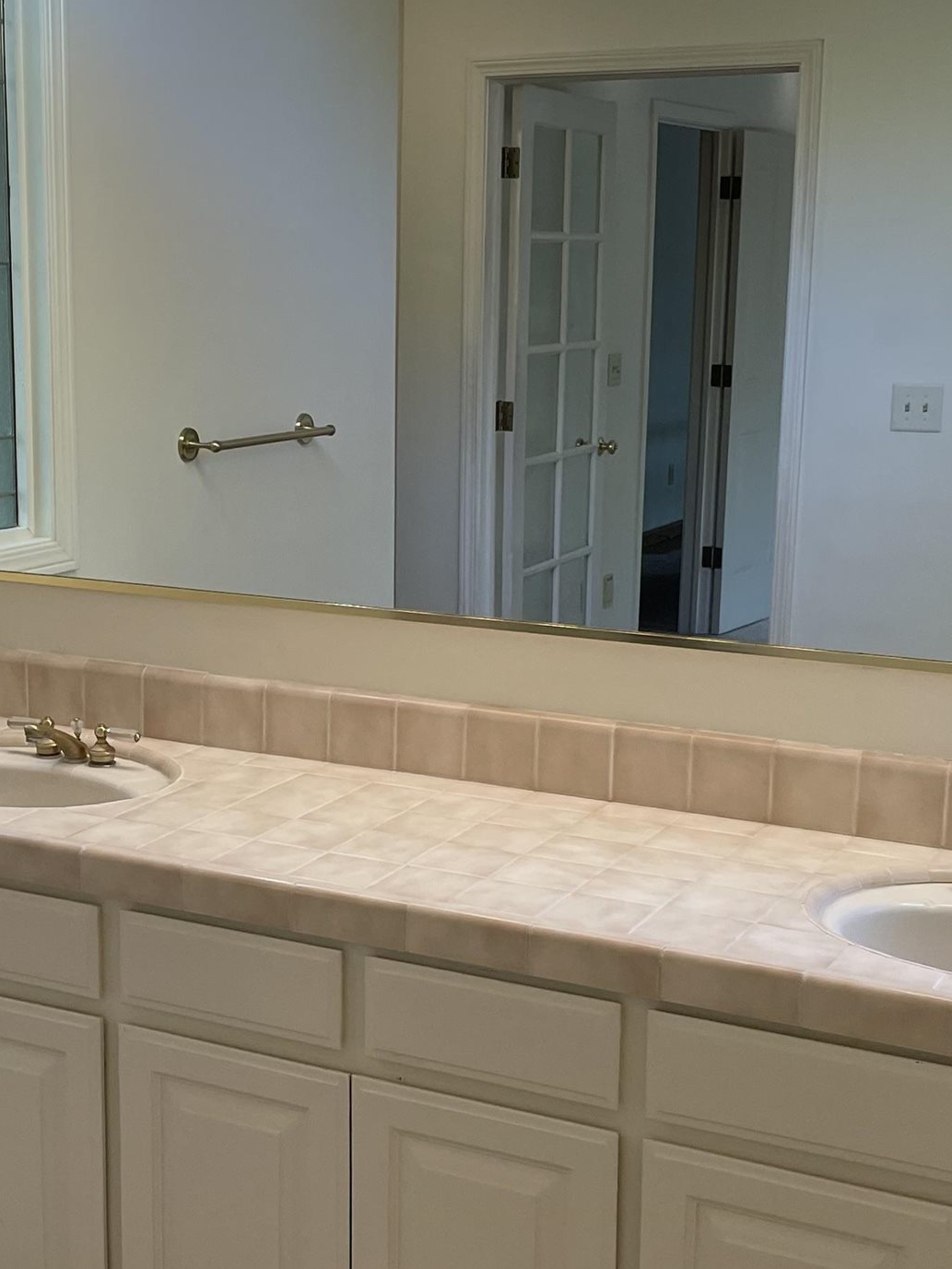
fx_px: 2126
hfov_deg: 25.1
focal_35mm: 58
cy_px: 648
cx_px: 311
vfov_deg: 33.2
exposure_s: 1/120
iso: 64
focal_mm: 4.2
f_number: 1.6
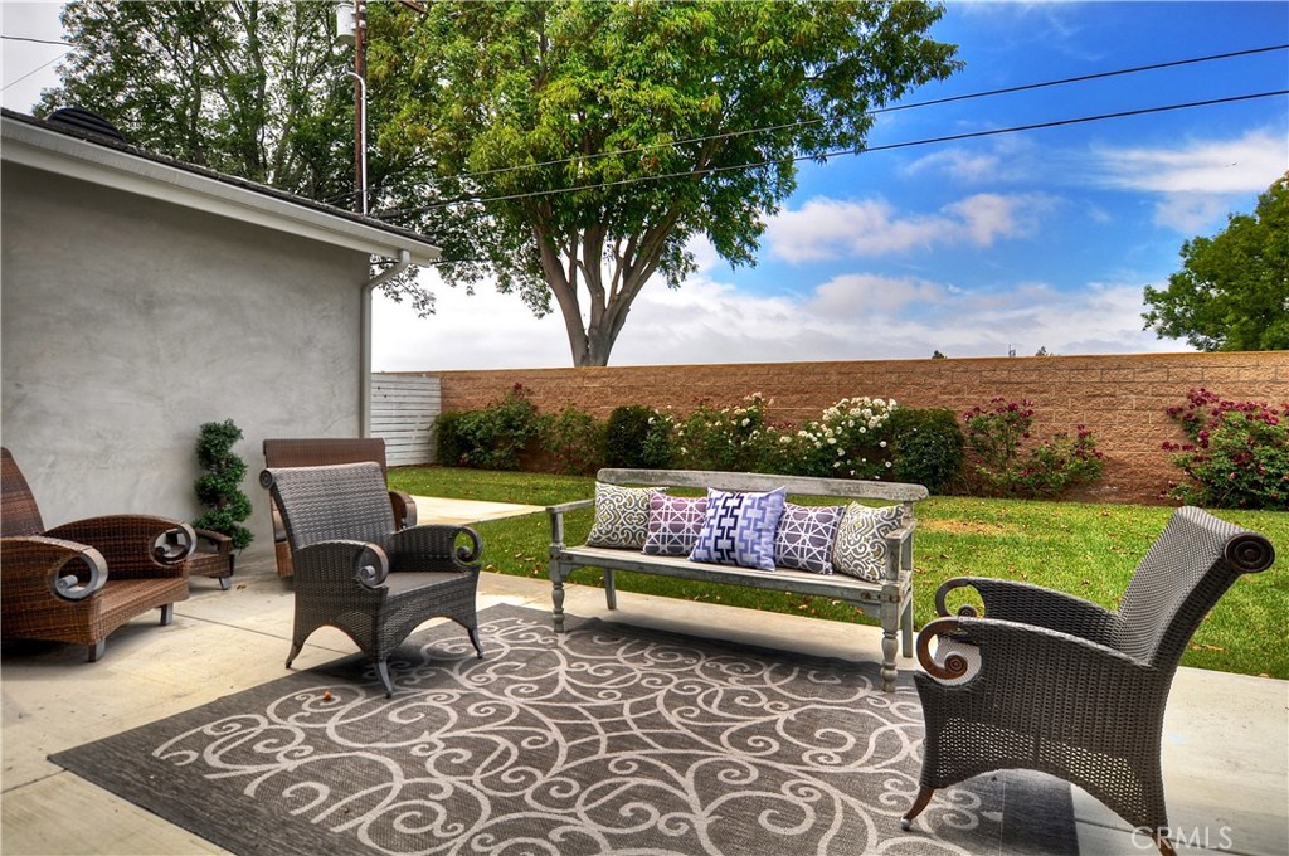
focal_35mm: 18
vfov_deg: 67.2
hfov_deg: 90.1
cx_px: 644
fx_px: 644
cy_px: 428
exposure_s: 1/400
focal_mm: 12
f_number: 7.1
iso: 125
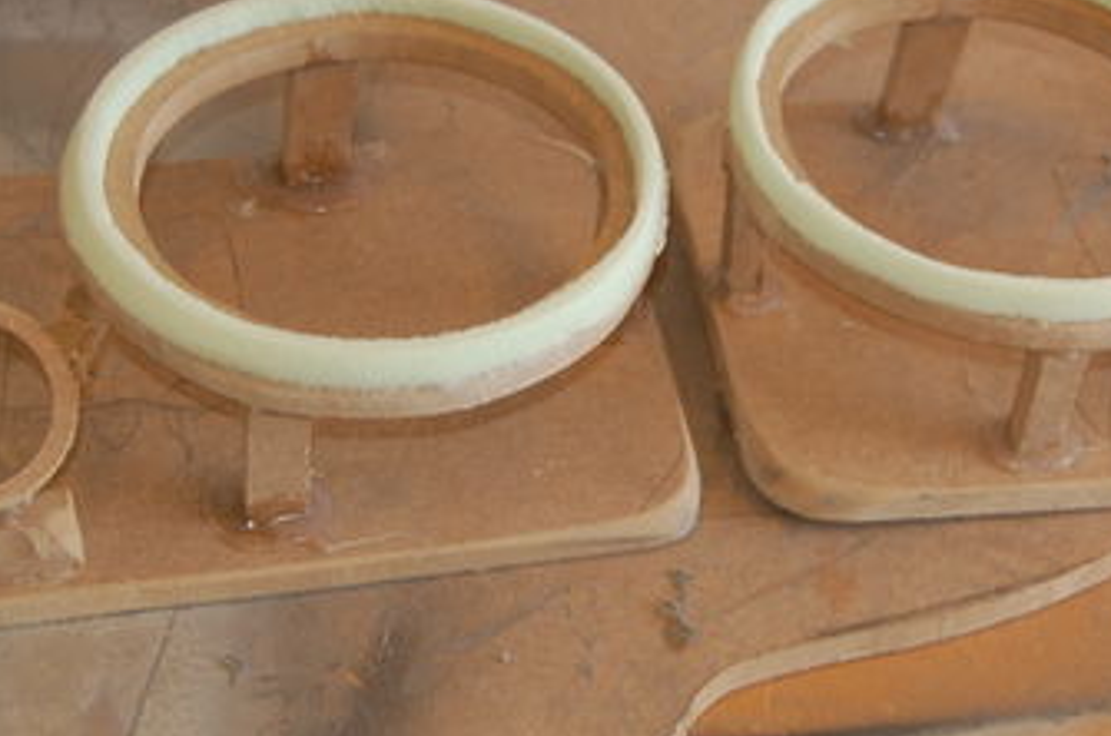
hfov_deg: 23.6
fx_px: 2649
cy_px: 305
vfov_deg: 15.8
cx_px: 677
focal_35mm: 86
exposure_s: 1/60
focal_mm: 30
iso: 400
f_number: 4.2
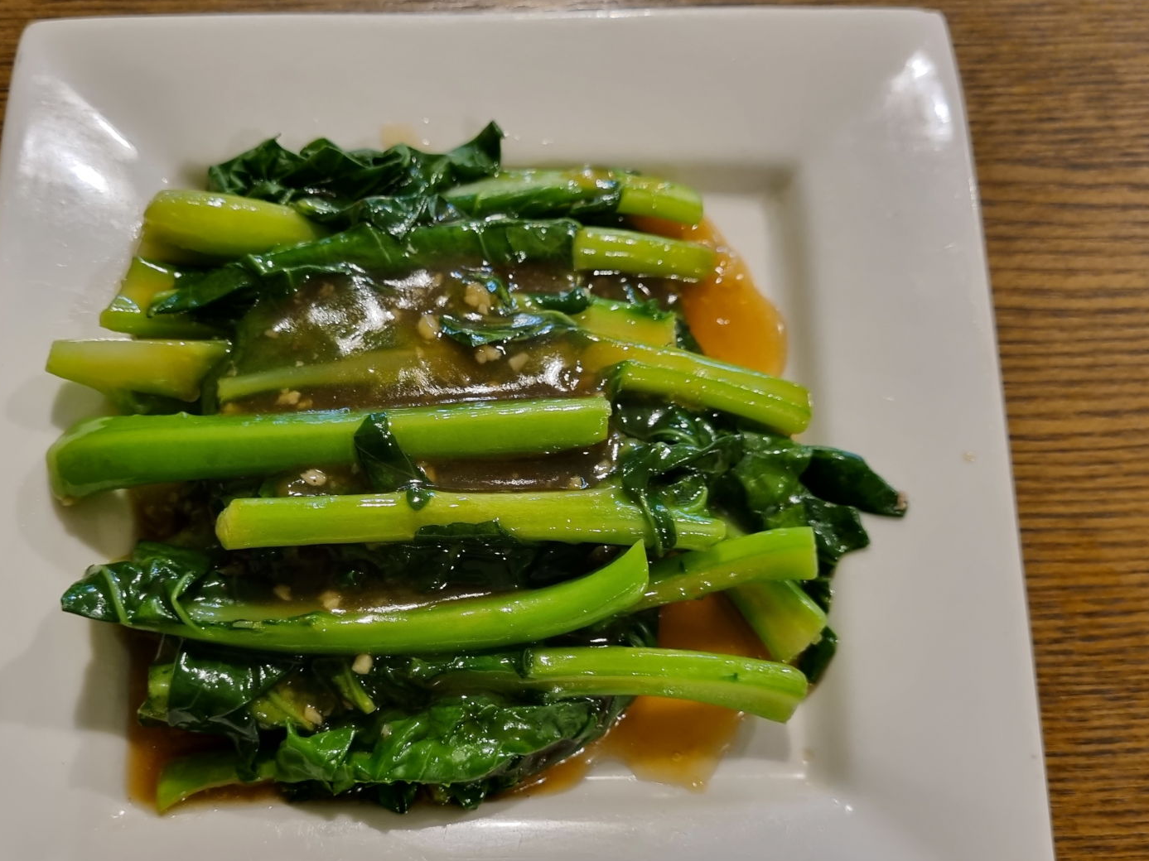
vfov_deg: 39.5
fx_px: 1195
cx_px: 466
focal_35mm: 36
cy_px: 521
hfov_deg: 51.1
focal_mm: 5.4
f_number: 1.8
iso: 320
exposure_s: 1/50
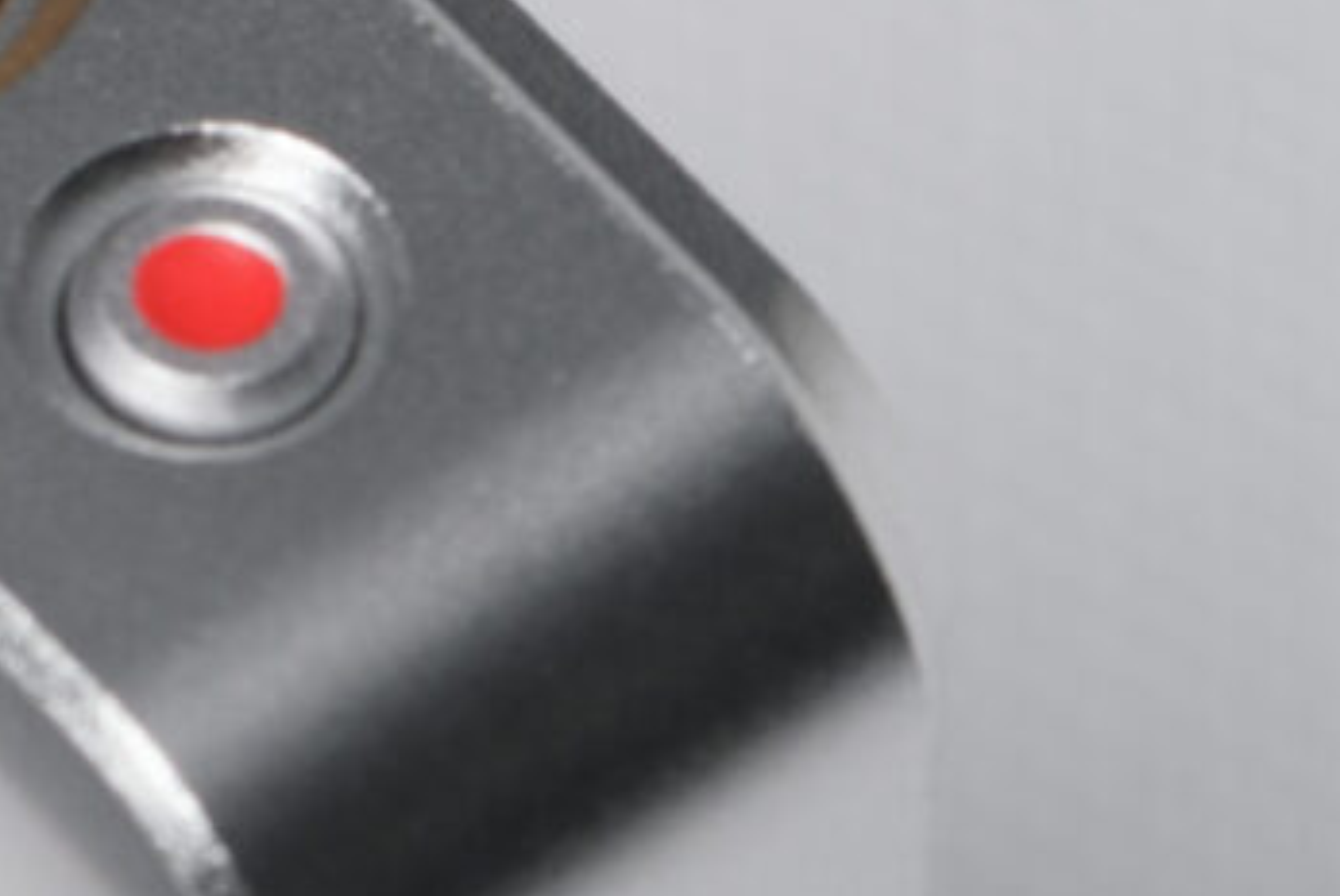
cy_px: -351
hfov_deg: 4.0
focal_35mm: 518
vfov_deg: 2.7
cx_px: -838
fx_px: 19297
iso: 160
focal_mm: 100
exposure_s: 1/6
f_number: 7.1
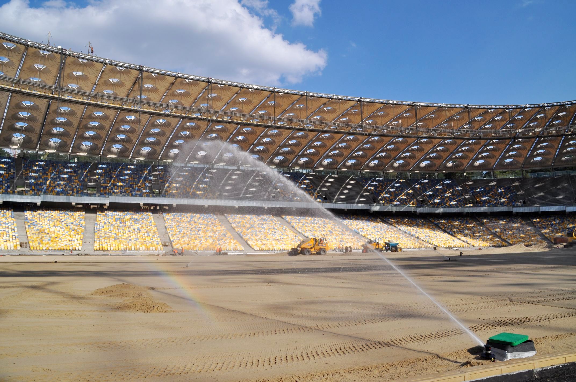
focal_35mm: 27
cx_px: 288
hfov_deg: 67.4
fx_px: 431
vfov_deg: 47.8
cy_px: 191
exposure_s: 1/500
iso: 200
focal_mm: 18
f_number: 11
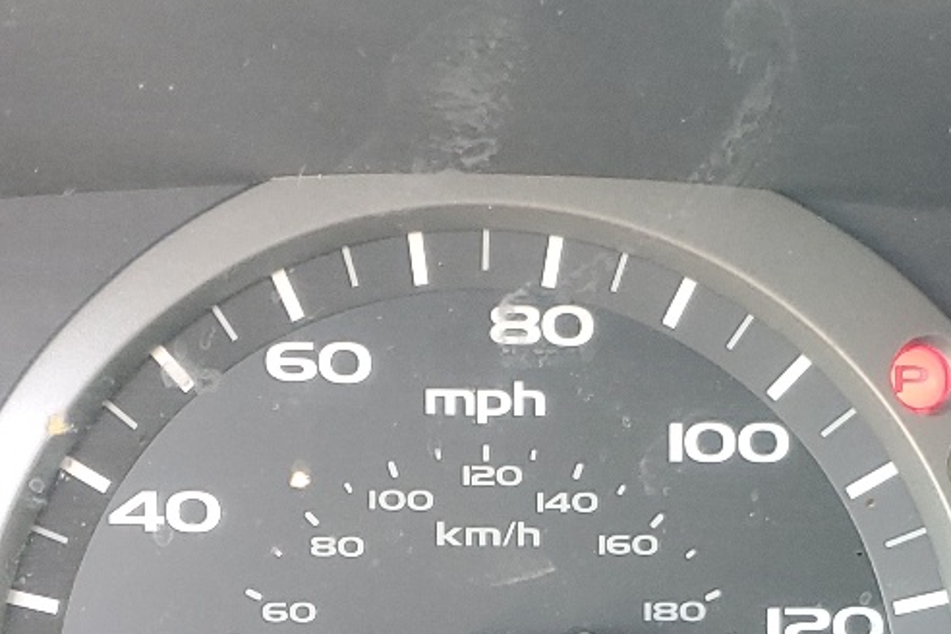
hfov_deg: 23.1
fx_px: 2324
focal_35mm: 88
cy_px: 729
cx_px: 586
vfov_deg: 15.1
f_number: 1.5
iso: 123
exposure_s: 1/60.2
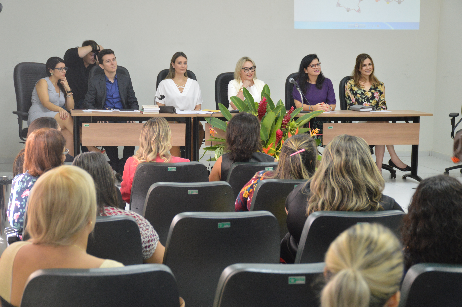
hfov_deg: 27.0
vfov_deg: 18.1
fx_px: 962
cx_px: 231
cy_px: 154
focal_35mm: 75
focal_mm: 50
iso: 800
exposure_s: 1/15
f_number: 7.1
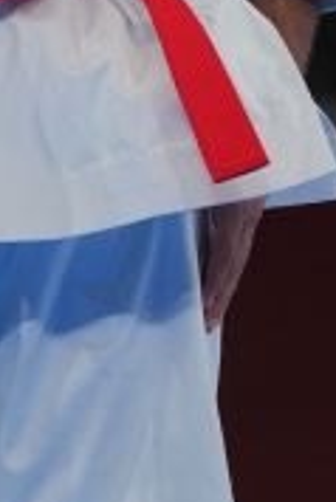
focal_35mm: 1305
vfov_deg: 1.6
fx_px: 18233
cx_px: -141
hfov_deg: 1.1
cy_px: -65
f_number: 2.8
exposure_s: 1/1000
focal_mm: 194
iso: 400
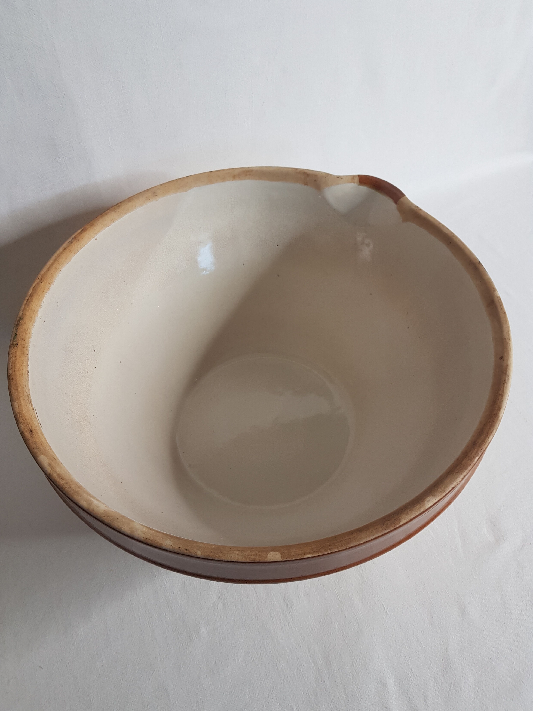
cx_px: 266
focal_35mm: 26
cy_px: 356
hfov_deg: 53.1
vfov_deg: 67.3
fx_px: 534
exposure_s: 1/50
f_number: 1.7
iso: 64
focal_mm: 4.2
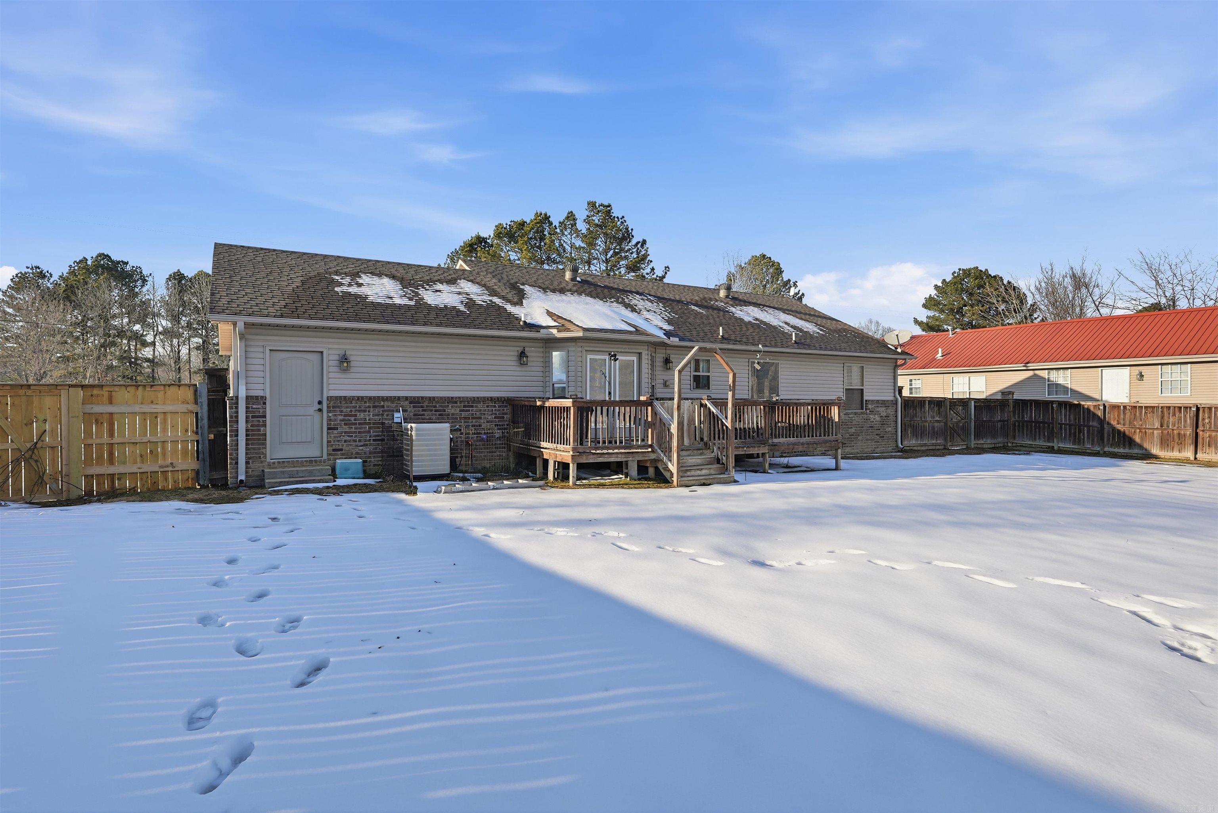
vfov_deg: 66.0
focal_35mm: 18
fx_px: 626
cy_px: 406
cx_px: 609
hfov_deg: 88.4
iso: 250
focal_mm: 18.5
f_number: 9
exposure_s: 1/800
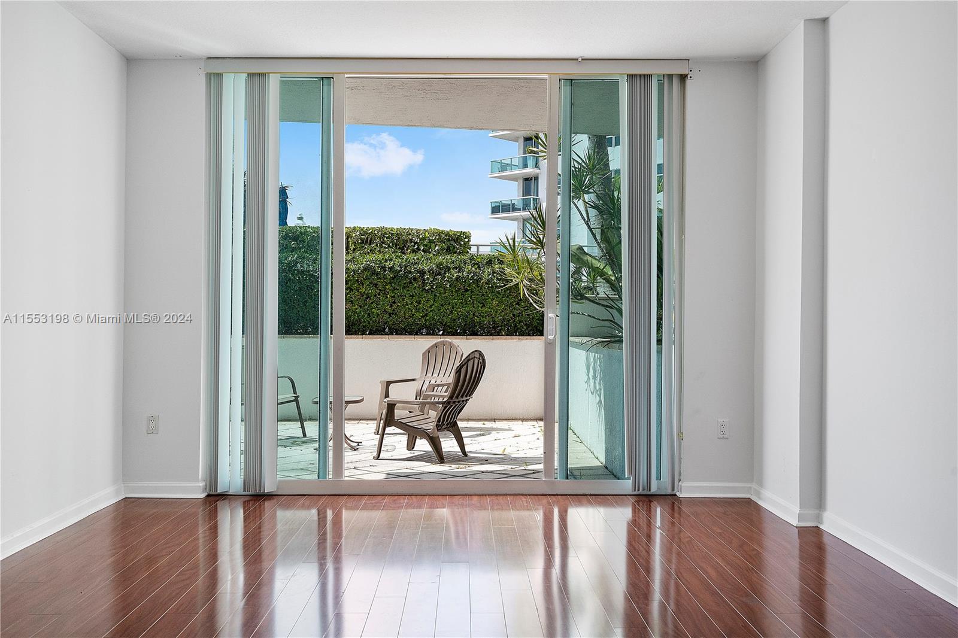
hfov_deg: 54.4
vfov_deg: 37.8
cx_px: 479
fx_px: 931
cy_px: 319
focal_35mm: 35
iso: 640
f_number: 8
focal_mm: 35
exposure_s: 1/1000
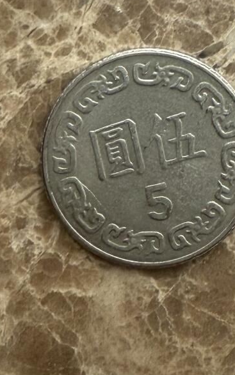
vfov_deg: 25.7
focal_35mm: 78
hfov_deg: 16.7
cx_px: 162
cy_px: 48
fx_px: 799
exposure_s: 1/99
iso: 125
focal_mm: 2.22
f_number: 2.2
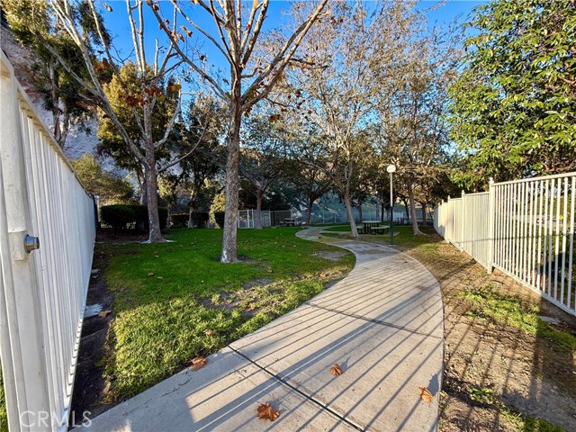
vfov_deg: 85.7
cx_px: 288
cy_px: 216
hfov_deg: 102.1
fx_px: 233
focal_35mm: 14
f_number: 2.2
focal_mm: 2.22
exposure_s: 1/247
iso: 64
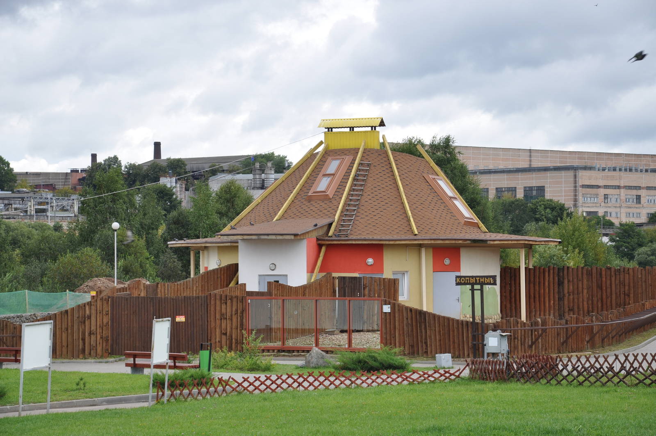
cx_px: 328
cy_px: 218
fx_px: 2184
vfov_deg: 11.4
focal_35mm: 120
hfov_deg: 17.1
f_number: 8
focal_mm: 80
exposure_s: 1/200
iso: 200
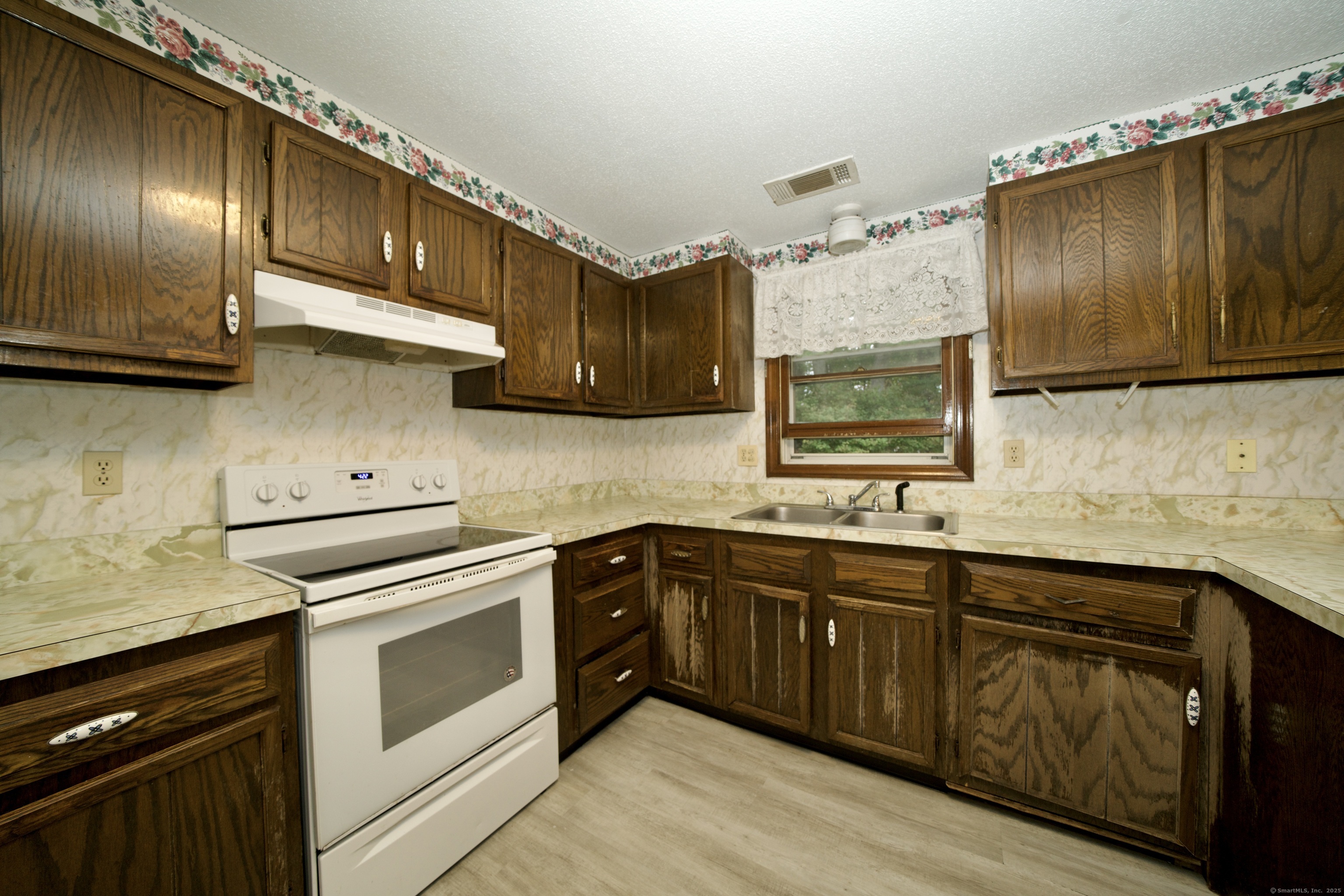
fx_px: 448
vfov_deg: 90.0
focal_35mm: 12
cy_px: 448
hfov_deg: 112.6
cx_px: 672
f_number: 5.6
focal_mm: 12
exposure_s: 1/30
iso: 640
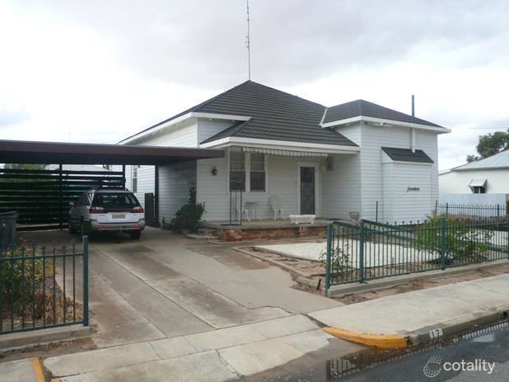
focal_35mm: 29
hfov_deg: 61.7
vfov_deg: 48.2
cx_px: 250
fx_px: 426
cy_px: 191
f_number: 8
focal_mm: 4.6
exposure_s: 1/125
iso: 100
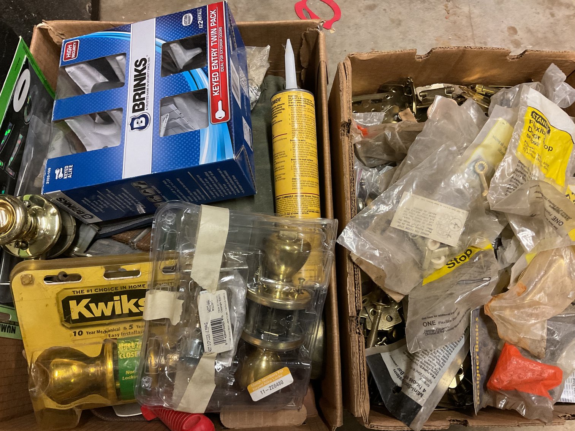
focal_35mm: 29
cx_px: 288
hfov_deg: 61.7
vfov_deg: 48.2
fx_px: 482
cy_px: 216
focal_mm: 3
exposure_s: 1/60
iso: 250
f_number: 1.8
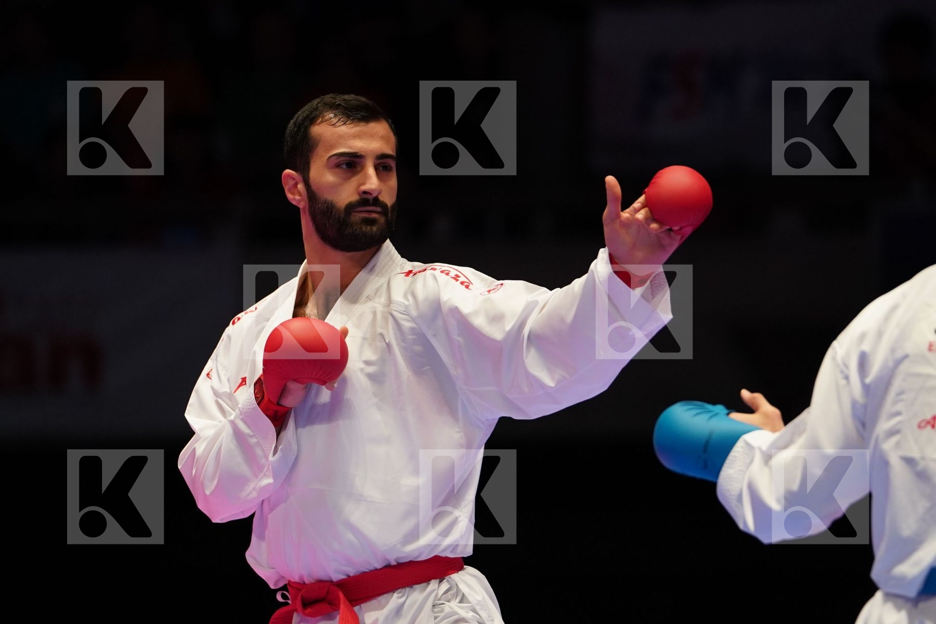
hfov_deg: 7.4
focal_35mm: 280
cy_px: 312
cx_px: 468
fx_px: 7279
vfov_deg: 4.9
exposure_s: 1/1000
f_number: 2.8
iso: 2000
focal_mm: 187
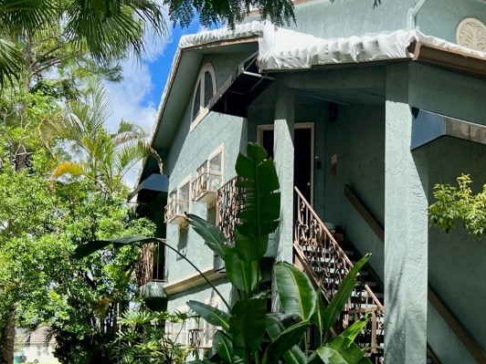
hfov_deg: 35.7
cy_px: 343
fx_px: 702
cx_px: 445
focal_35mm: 50
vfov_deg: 27.8
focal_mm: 5.7
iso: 50
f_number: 1.5
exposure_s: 1/1395
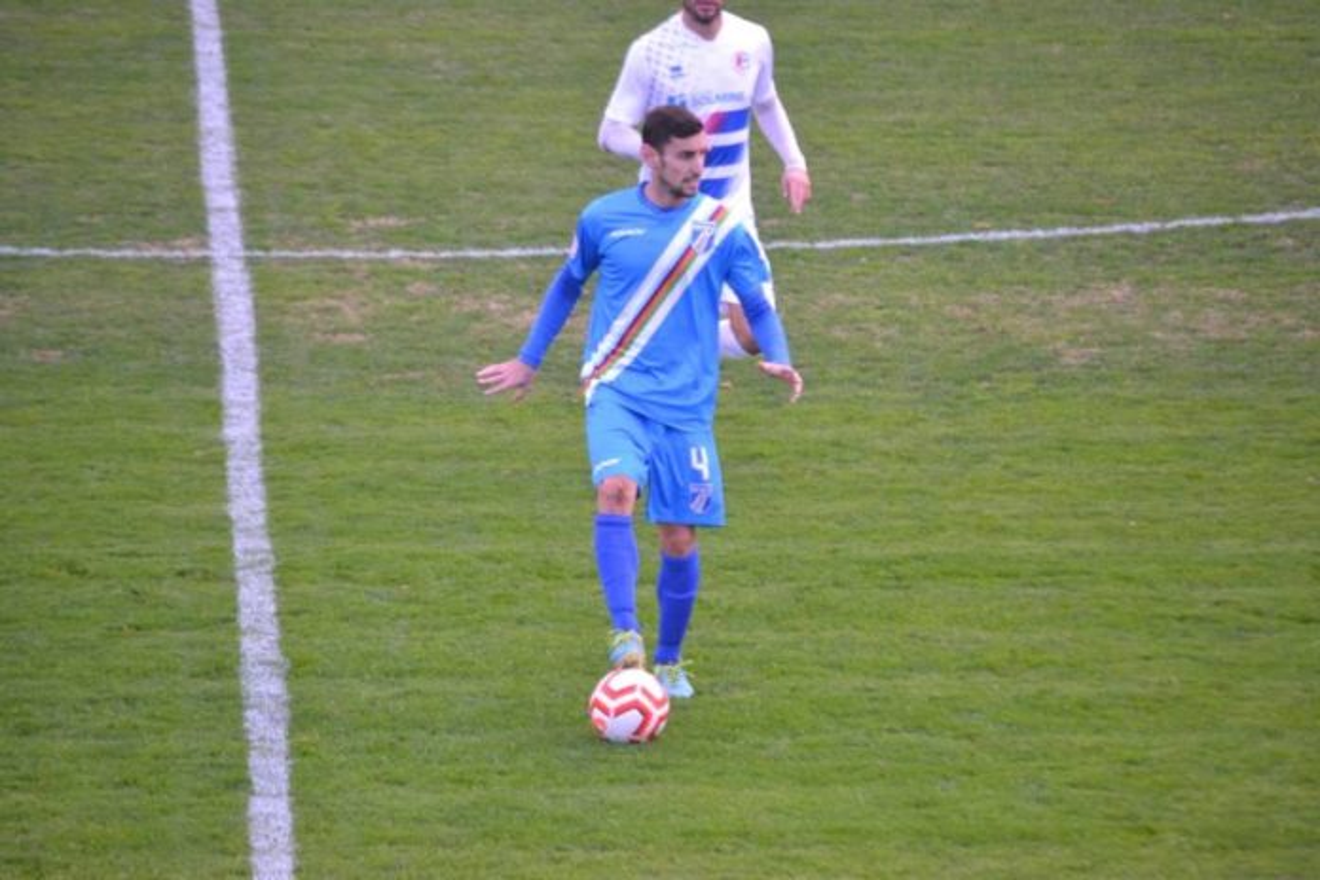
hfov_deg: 9.1
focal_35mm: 225
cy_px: 440
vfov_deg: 6.1
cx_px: 660
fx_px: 8249
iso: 1250
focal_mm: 150
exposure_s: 1/500
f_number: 5
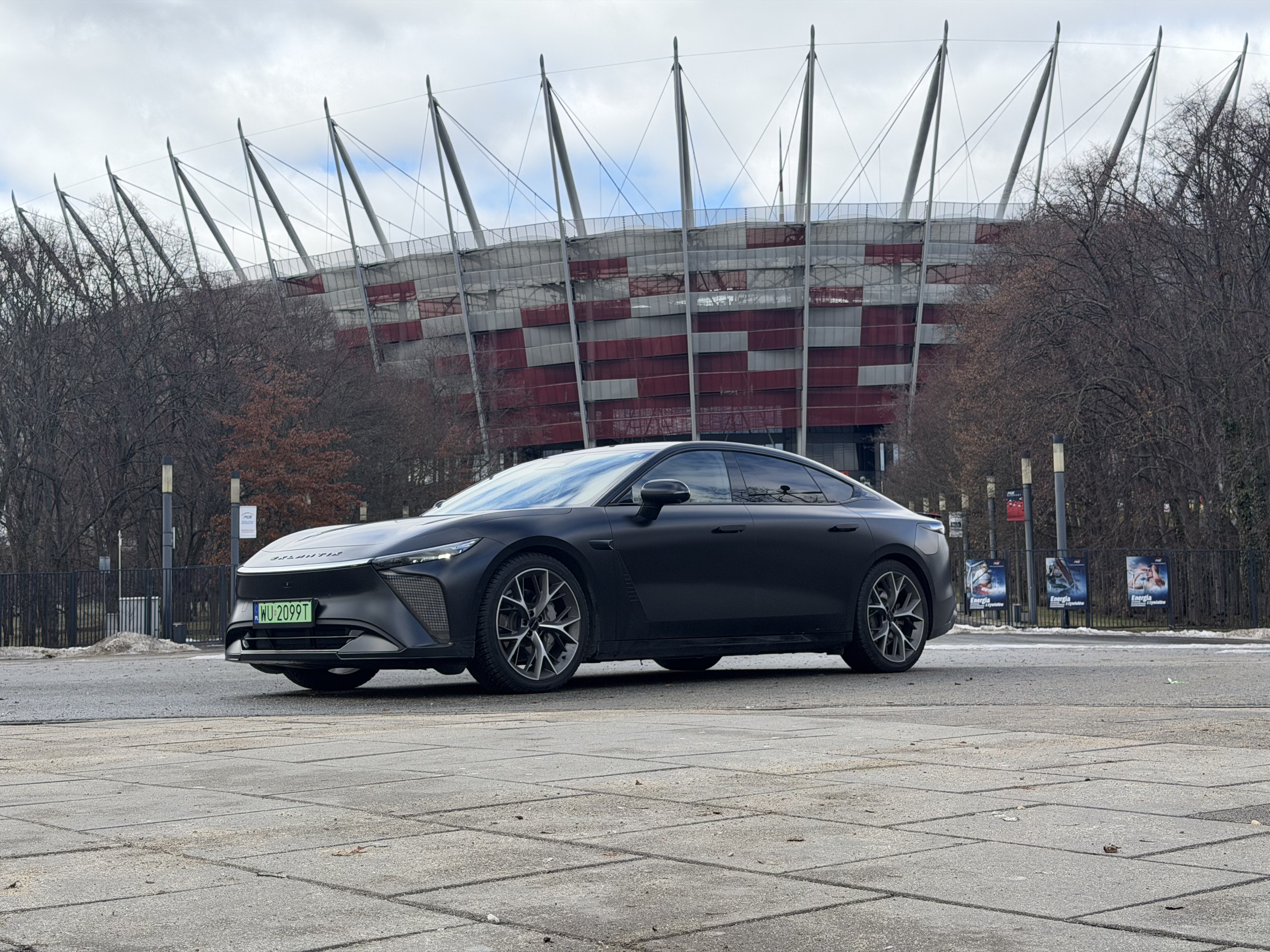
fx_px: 1761
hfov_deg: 39.7
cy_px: 476
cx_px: 635
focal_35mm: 48
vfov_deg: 30.3
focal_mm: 6.76
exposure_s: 1/1429
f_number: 1.78
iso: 100
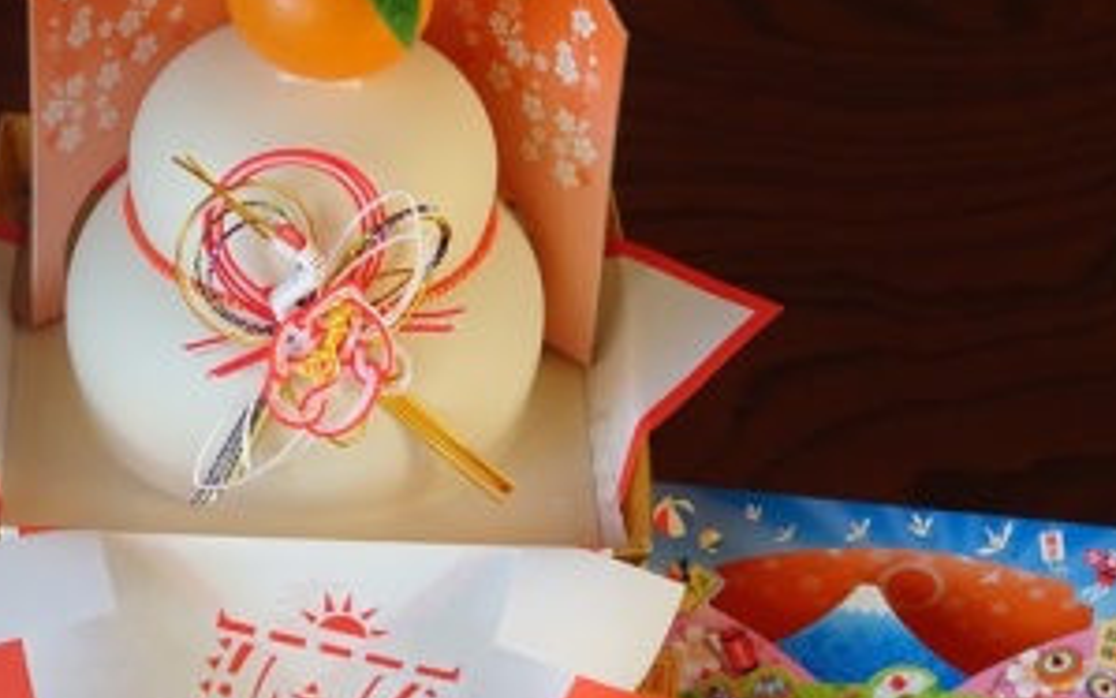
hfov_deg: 18.8
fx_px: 3346
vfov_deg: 11.9
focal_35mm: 110
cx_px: 224
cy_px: 353
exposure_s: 1/80
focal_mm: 10.59
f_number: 4.5
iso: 320
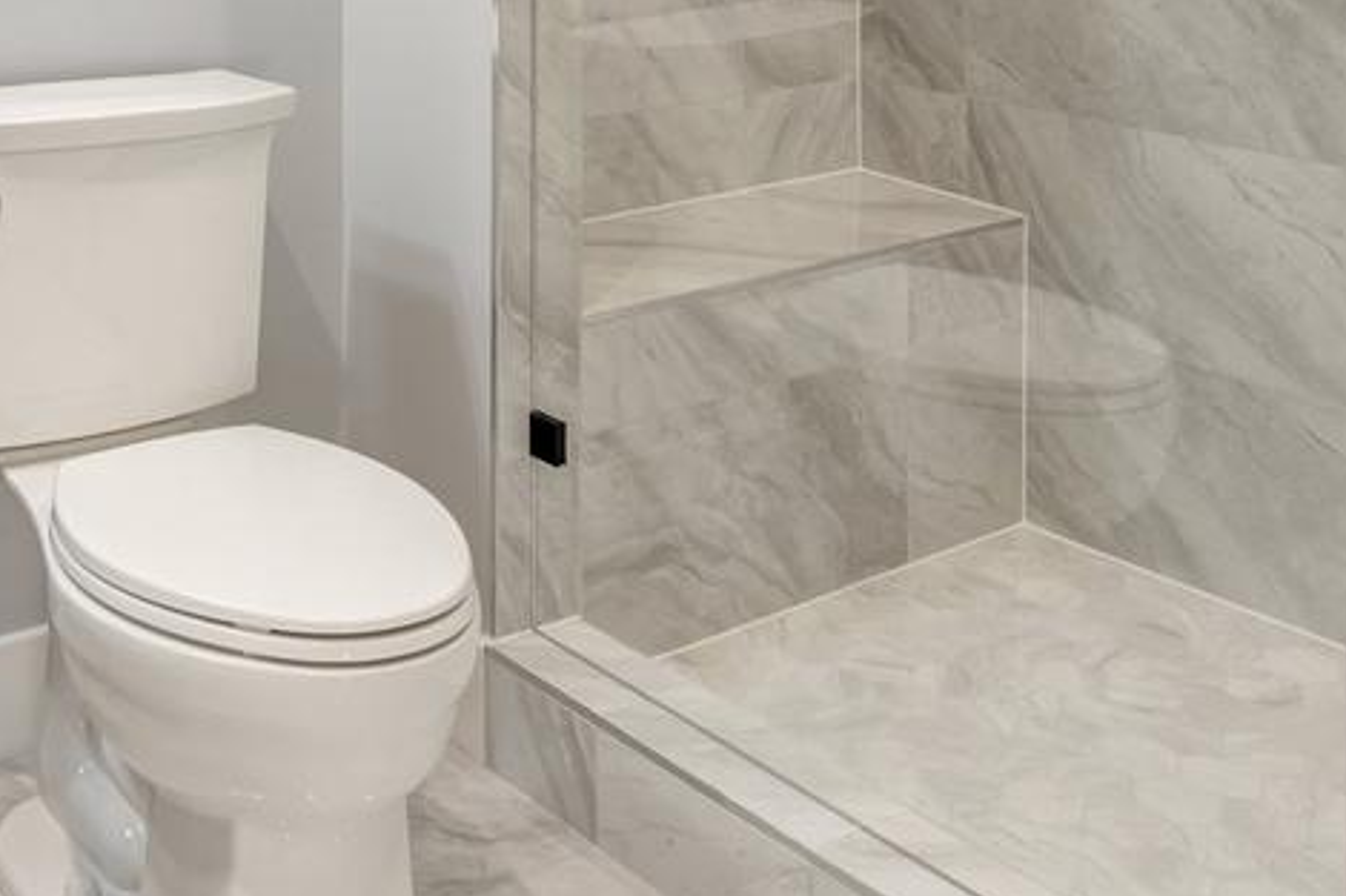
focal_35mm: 49
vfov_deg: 24.4
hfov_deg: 39.3
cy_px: -235
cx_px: 335
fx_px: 1831
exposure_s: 1/30
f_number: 8
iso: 1250
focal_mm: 16
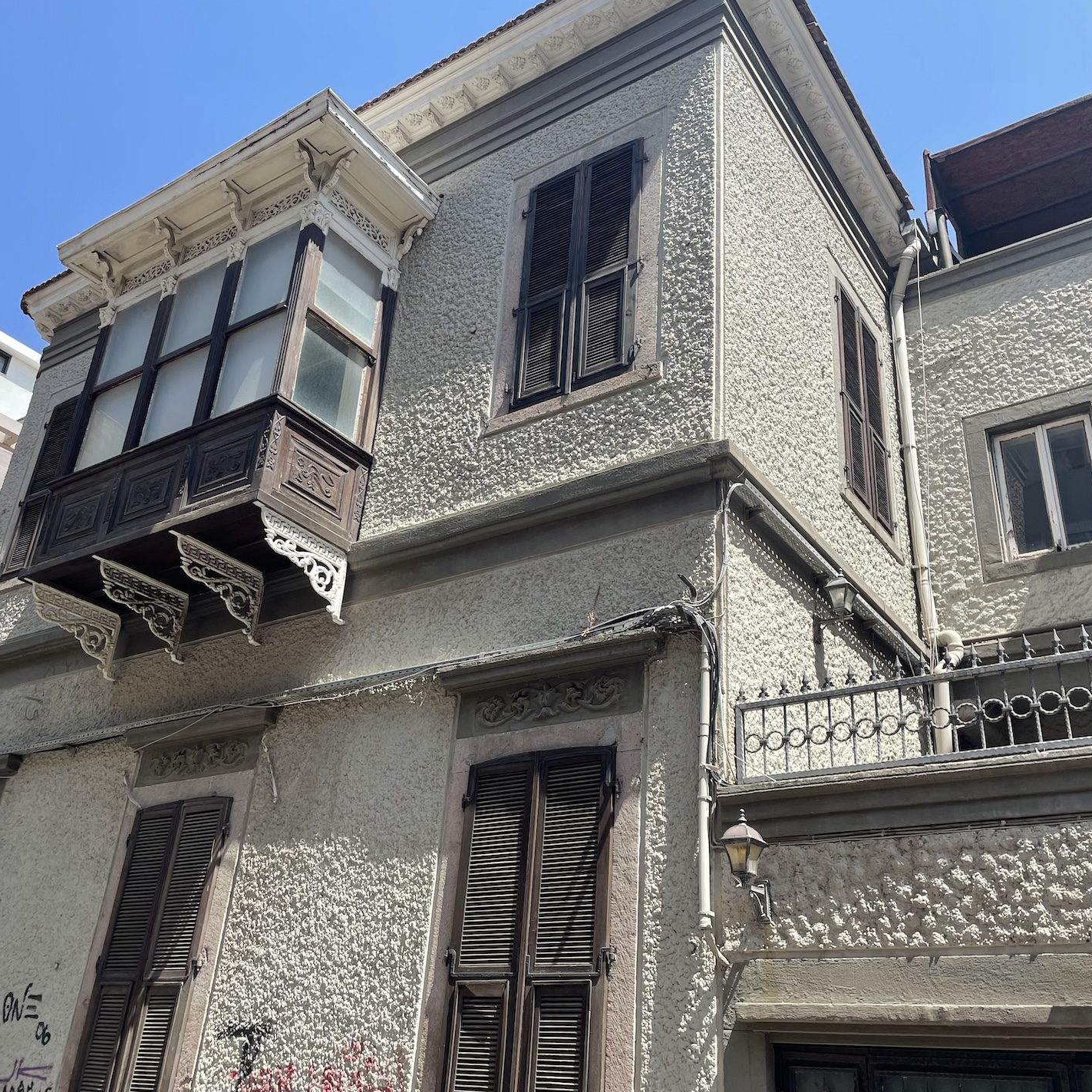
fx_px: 1106
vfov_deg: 52.5
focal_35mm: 31
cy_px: 541
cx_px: 536
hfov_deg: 52.5
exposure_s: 1/1795
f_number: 1.6
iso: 32
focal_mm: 4.2
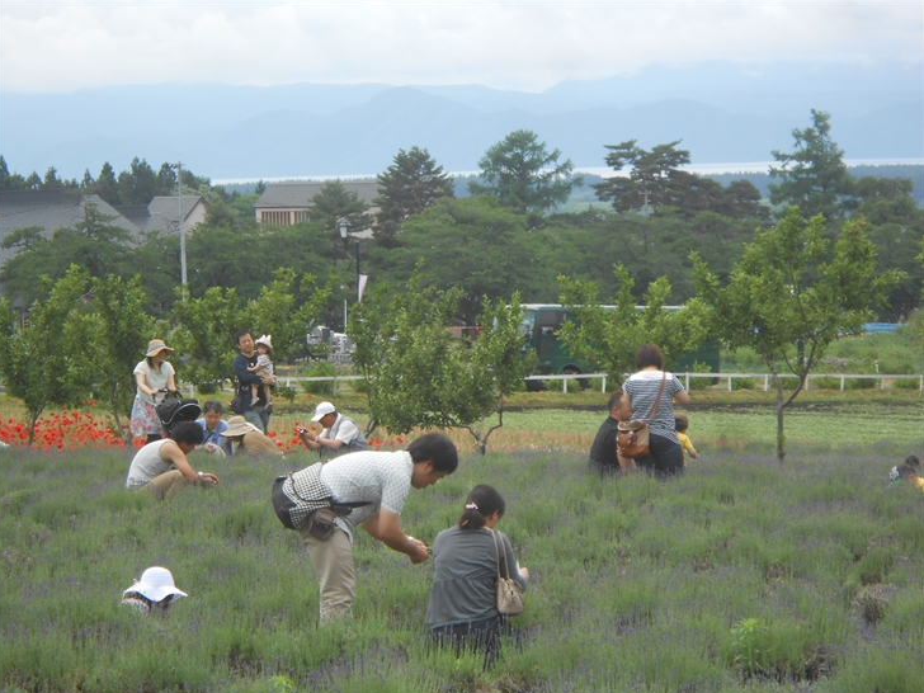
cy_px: 348
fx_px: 4191
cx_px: 460
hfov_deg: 12.6
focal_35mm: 157
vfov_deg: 9.5
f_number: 6.5
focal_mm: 27.6
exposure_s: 1/160
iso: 80
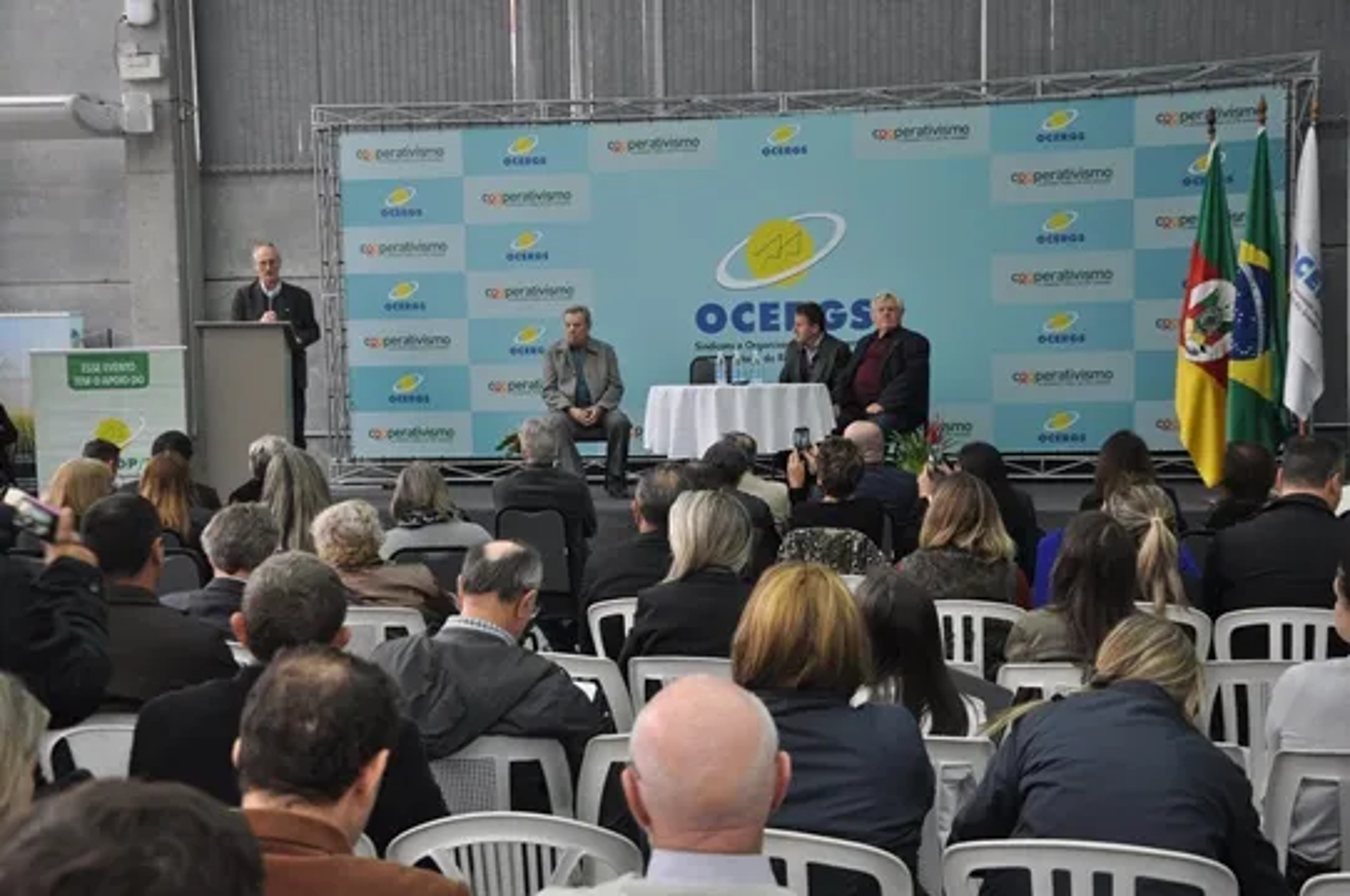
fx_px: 1798
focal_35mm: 48
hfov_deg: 41.2
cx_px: 675
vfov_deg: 28.0
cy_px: 448
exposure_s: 1/30
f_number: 4.2
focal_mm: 32
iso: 400
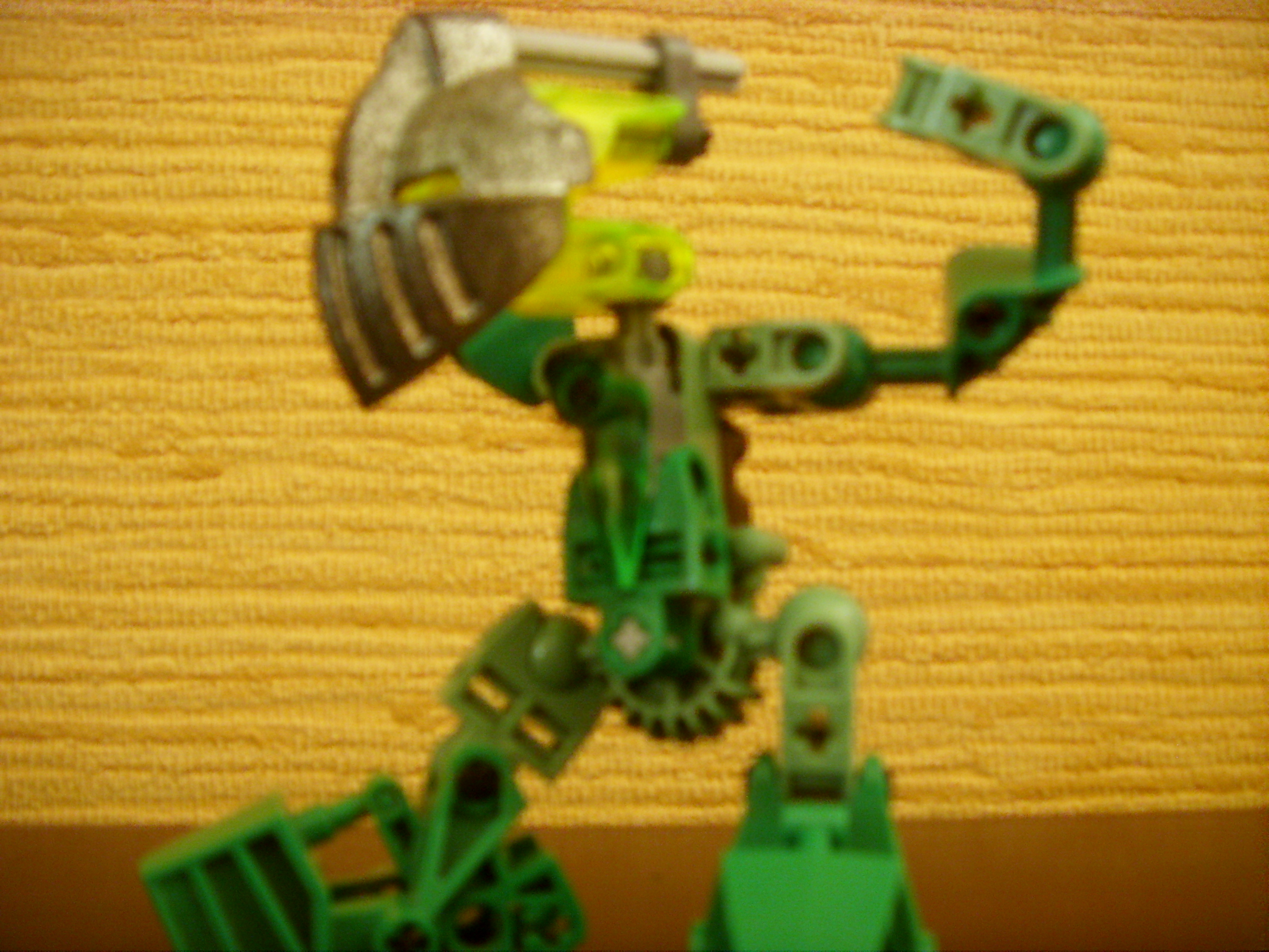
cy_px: 476
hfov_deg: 58.4
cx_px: 634
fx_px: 1136
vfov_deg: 45.4
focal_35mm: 31
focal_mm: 6.3
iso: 300
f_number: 3.5
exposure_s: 1/2
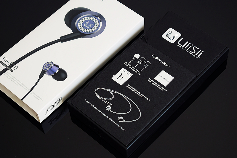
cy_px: 79
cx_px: 118
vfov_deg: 16.5
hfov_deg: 24.6
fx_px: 543
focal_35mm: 82
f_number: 5.6
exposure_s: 1/50
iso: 400
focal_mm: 55
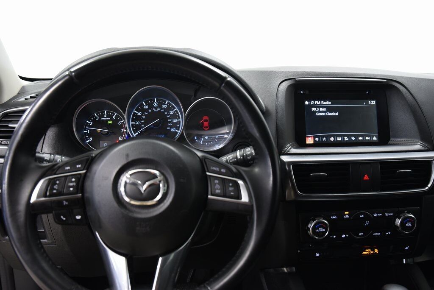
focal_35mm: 31
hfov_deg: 60.3
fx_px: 374
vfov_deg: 42.4
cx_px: 217
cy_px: 145
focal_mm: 31
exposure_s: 1/20
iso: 1600
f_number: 4.5
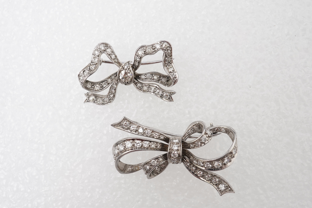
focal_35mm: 45
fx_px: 390
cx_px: 156
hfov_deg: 43.6
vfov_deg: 29.9
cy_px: 104
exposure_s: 1/125
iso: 500
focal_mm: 30
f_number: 16
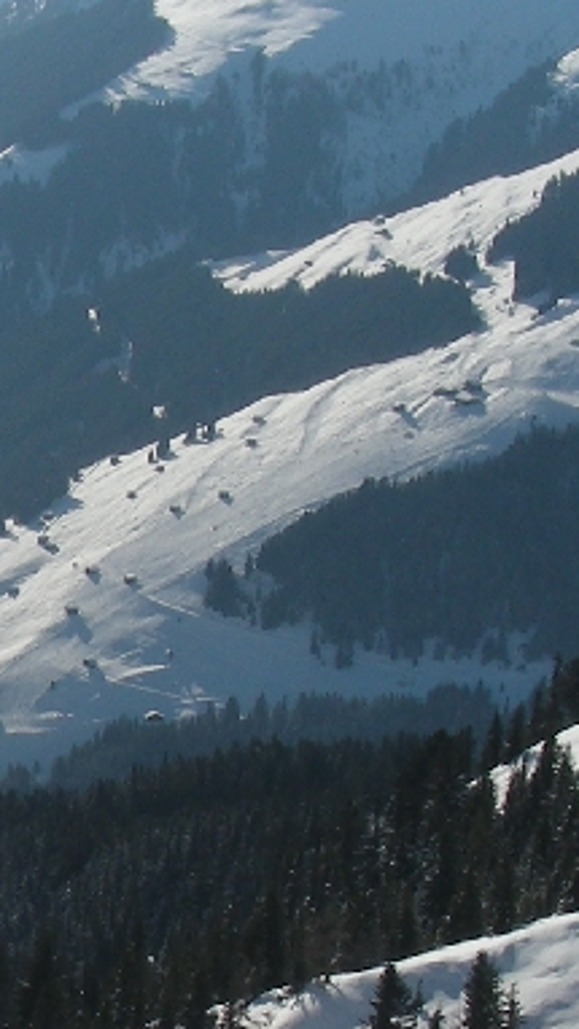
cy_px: 731
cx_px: -331
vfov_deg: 17.5
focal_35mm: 122
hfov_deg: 9.6
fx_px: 3328
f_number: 5.6
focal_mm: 6.3
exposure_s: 1/646
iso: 50
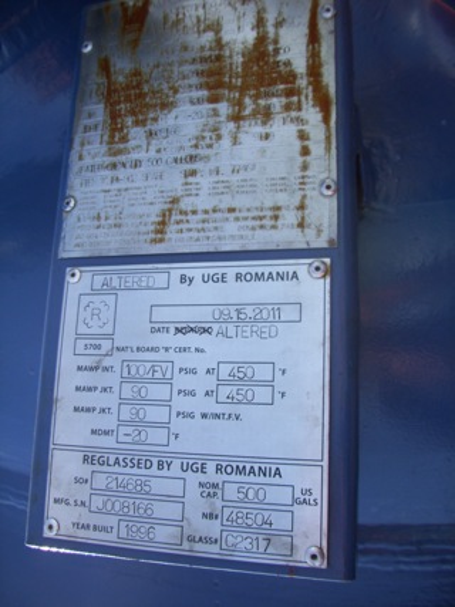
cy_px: 304
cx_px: 228
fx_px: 596
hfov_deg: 41.8
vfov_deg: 54.0
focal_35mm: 34
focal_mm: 5.7
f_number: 2.9
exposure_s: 1/320
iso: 80
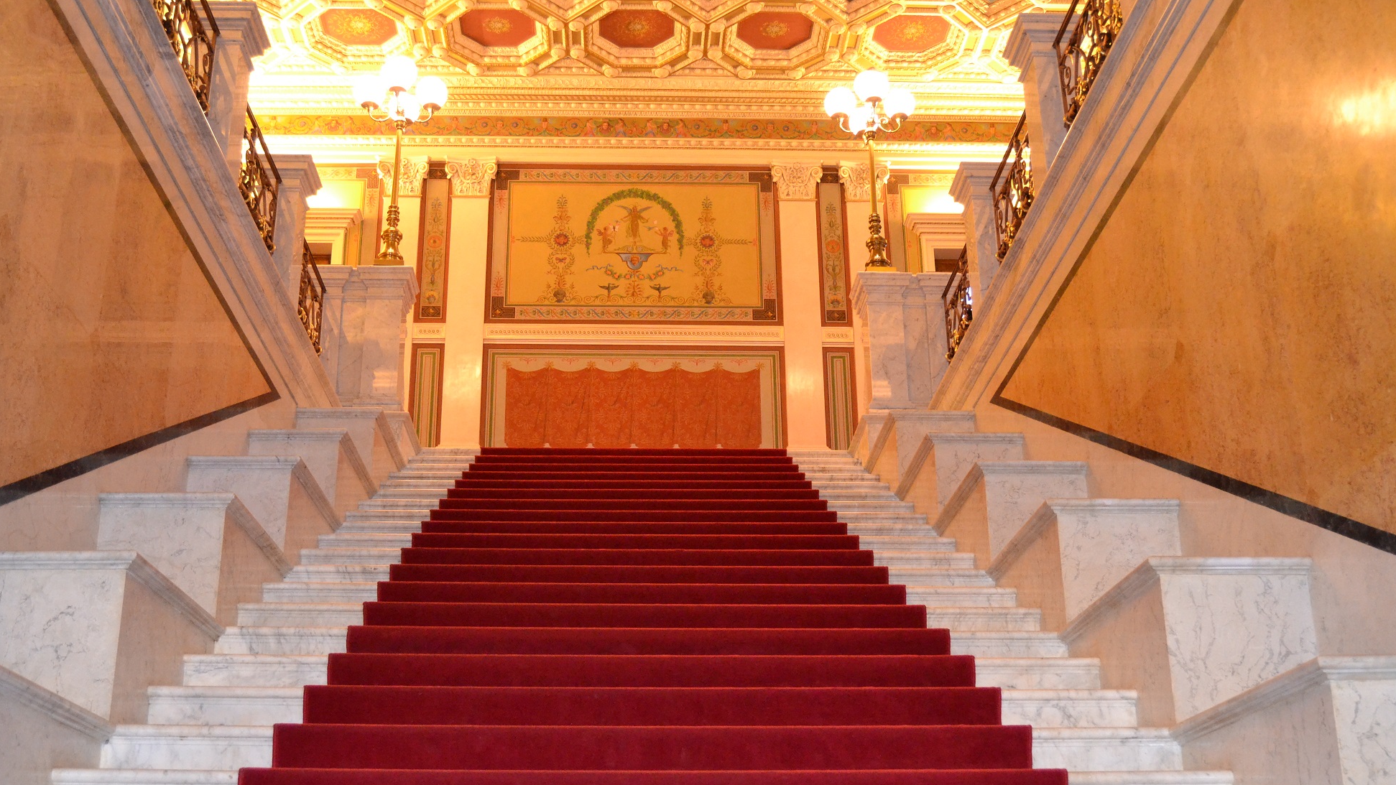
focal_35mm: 41
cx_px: 664
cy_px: 412
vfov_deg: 29.0
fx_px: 1518
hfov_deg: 49.4
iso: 2200
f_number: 3.5
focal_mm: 22
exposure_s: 1/60
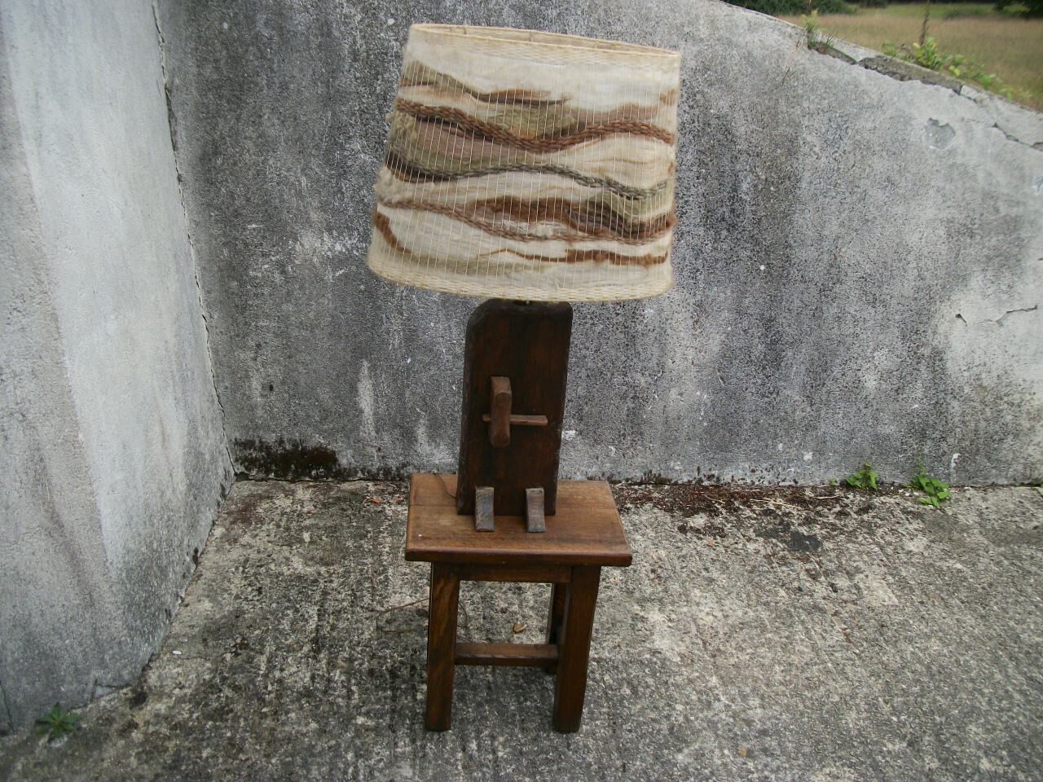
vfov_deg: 44.2
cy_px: 391
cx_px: 522
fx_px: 964
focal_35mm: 32
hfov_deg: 56.8
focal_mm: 5.7
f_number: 2.9
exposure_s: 1/250
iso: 80
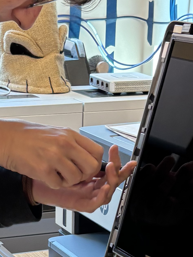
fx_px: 877
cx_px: 46
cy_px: 286
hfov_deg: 12.5
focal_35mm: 118
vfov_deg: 16.2
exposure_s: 1/60
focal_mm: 5.96
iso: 125
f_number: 1.6
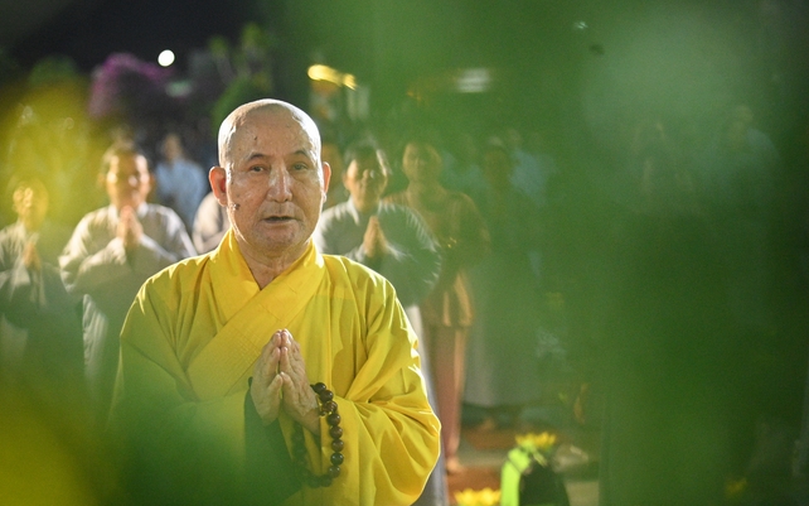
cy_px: 240
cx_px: 404
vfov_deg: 12.9
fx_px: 2226
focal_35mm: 101
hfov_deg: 20.6
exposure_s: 1/200
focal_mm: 98
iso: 12800
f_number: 4
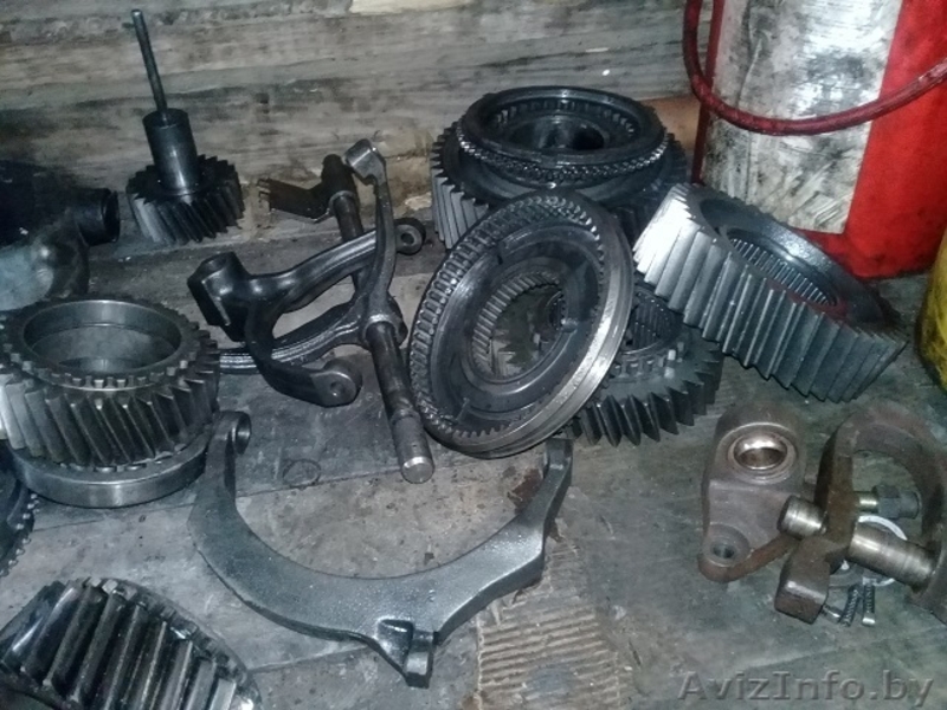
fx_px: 848
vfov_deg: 45.4
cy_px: 355
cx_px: 474
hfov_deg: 58.4
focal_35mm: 31
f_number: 2.2
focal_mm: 3.3
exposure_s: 1/20
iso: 500
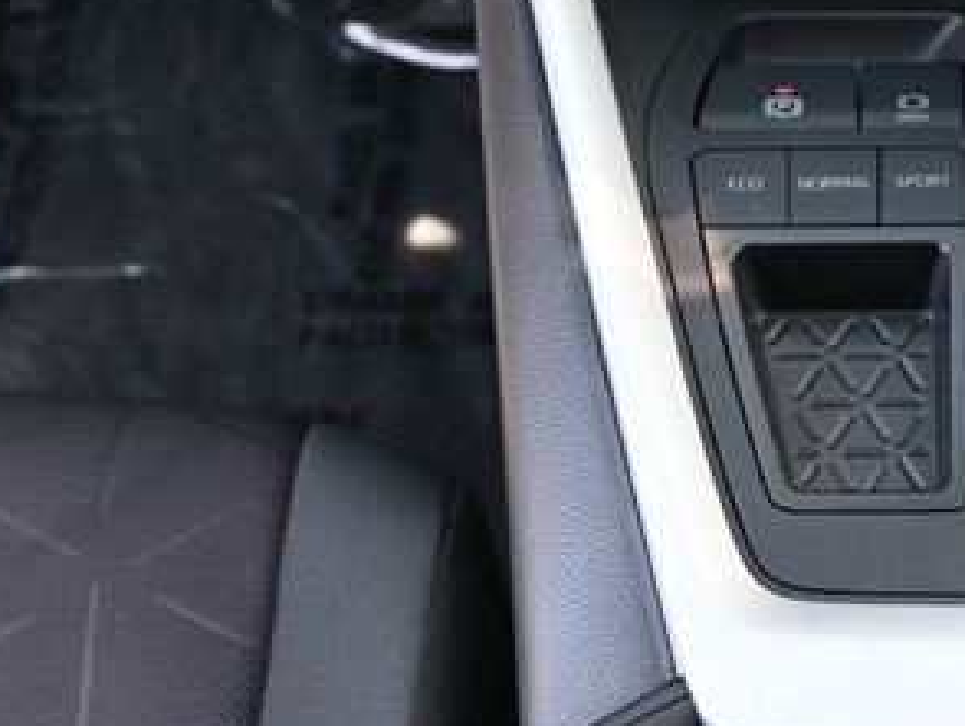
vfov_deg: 15.7
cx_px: 1008
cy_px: 256
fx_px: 2623
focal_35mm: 94
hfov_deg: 20.1
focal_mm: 30
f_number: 4.8
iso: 900
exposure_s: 1/125
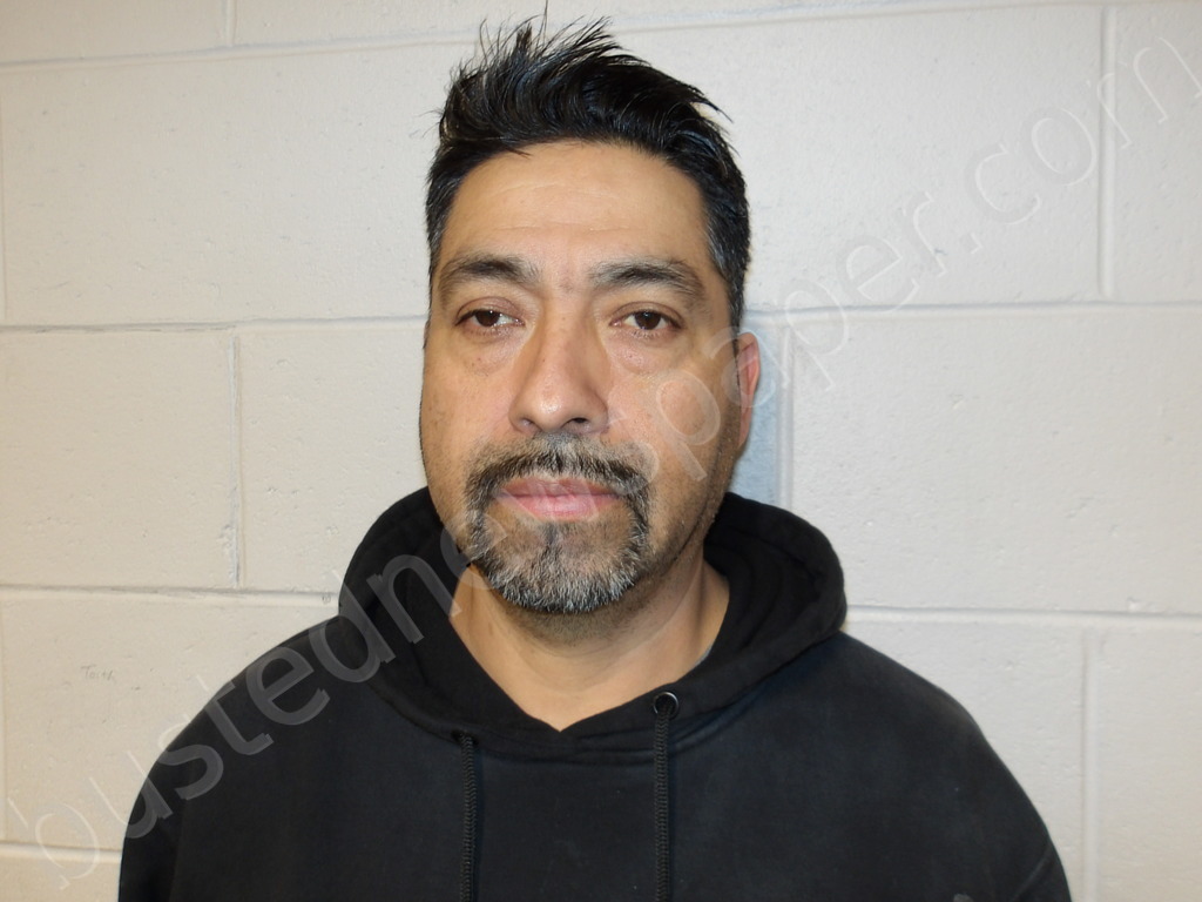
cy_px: 451
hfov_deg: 65.3
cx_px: 601
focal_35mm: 27
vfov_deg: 51.4
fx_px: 938
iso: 200
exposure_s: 1/15
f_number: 3
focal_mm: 4.9
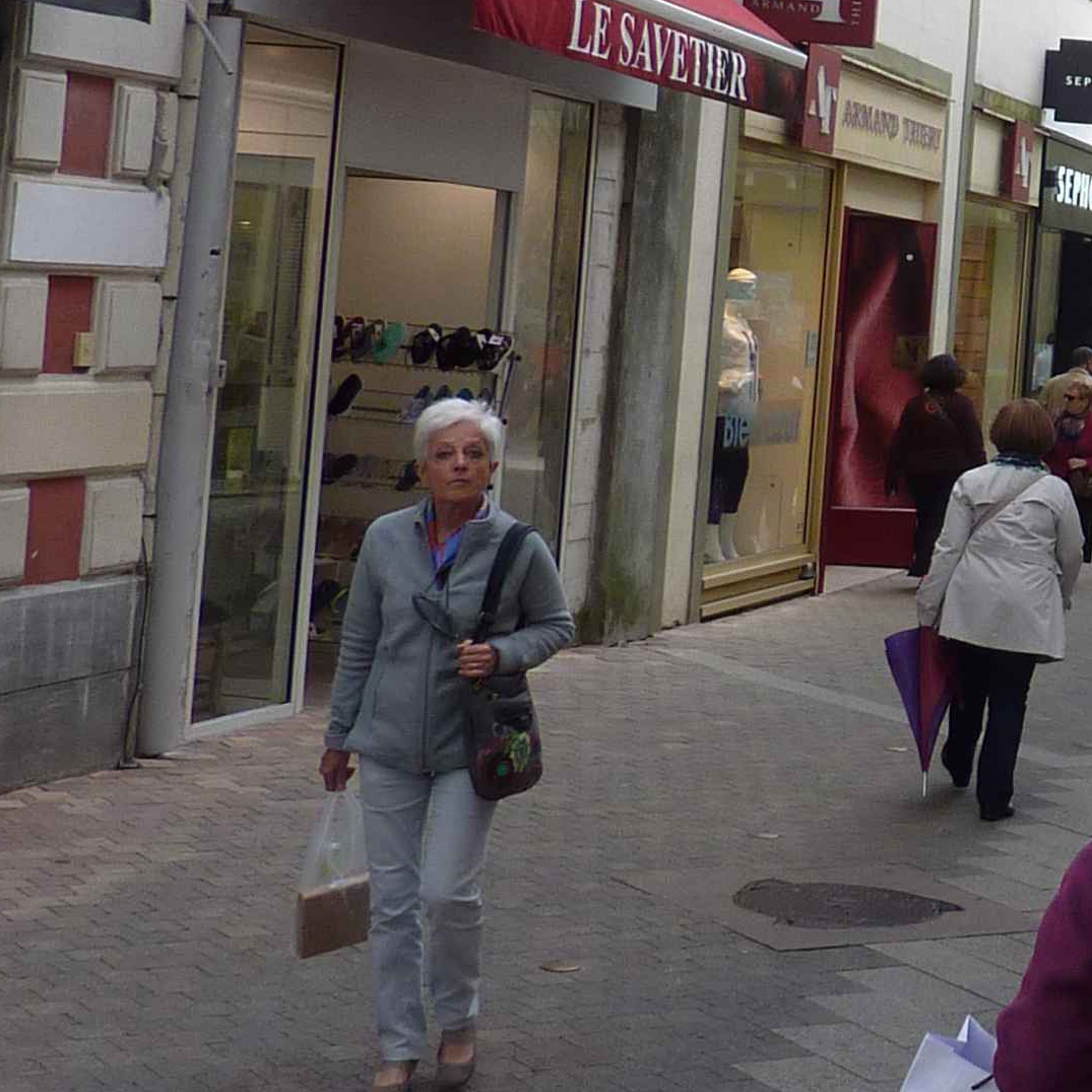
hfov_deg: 19.9
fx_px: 2677
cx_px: 1648
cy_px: 258
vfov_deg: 22.8
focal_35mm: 75
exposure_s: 1/160
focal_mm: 4.1
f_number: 4
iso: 80
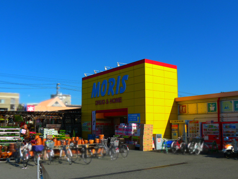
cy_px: 90
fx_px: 323
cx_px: 119
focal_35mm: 47
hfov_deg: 40.4
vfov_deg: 30.9
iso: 80
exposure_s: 1/800
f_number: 4
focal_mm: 10
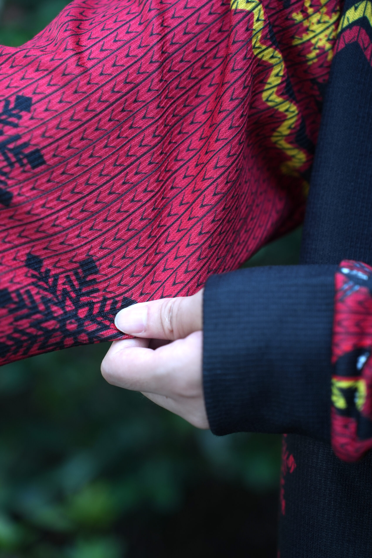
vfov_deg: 27.0
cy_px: 279
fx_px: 1162
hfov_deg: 18.2
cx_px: 186
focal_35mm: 75
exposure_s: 1/100
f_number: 3.2
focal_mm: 75
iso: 200
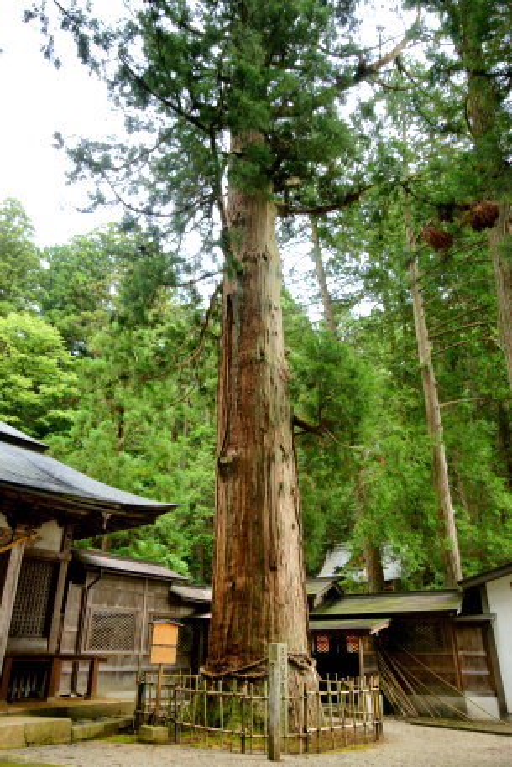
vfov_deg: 69.4
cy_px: 384
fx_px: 554
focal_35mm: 26
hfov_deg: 49.6
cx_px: 256
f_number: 8
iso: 640
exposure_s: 1/80
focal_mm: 26
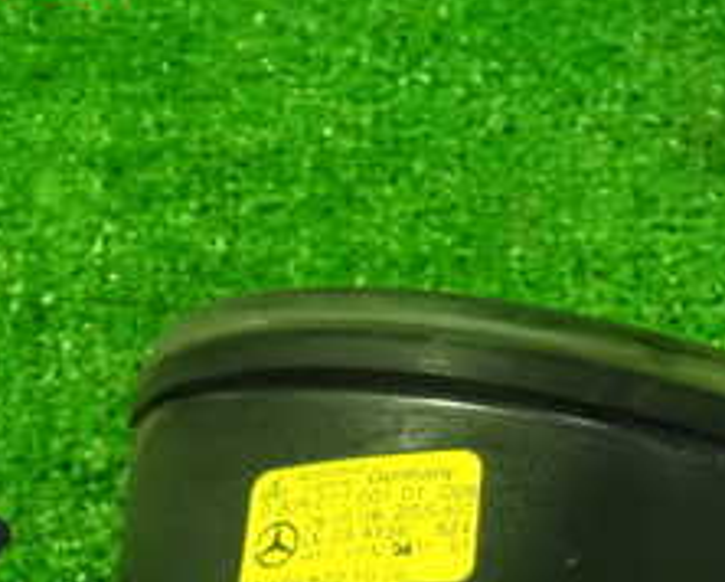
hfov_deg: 24.0
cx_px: 490
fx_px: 1697
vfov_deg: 18.6
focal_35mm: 79
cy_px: 667
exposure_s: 1/30
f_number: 2.3
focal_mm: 5.4
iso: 1600
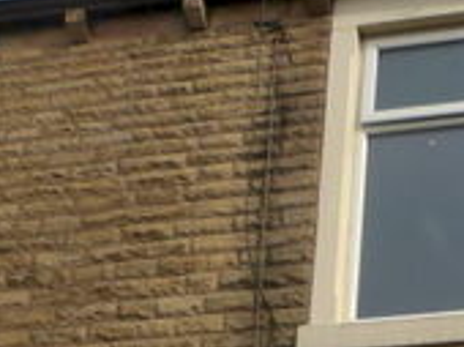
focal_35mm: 99
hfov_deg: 18.5
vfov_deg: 13.6
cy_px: 586
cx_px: 595
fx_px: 1325
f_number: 4.1
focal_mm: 4.3
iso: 100
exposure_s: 1/671
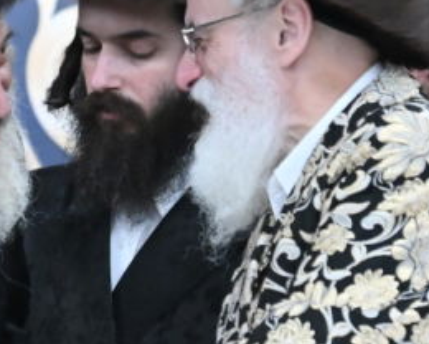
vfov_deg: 1.4
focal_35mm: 1109
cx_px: 91
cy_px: 114
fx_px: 14081
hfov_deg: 1.7
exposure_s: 1/400
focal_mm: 200
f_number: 2.8
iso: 1600
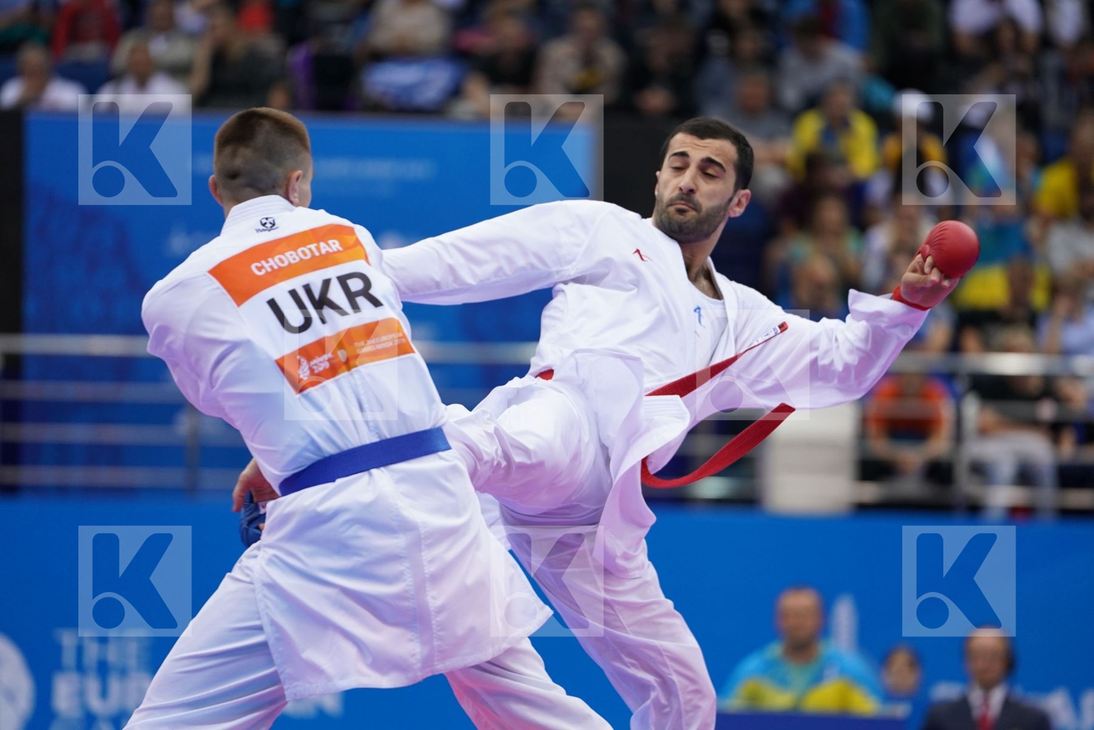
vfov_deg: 6.9
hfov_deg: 10.3
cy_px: 365
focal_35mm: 200
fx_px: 6077
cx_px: 547
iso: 1600
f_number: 2.8
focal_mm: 200
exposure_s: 1/1000
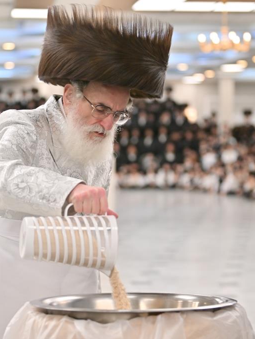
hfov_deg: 13.1
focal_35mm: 113
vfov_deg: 17.4
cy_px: 170
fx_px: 1110
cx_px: 111
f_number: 2.8
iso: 400
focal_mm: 78
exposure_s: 1/400
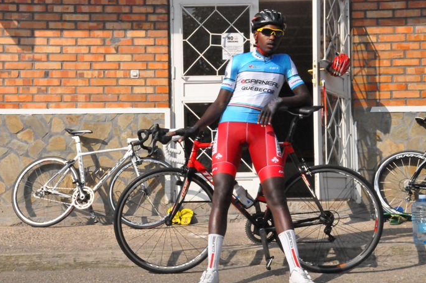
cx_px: 208
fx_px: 591
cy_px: 146
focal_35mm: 50
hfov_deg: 39.6
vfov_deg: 26.9
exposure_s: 1/2000
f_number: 22
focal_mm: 32
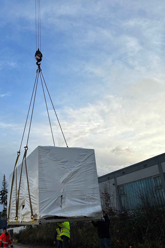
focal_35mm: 34
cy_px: 113
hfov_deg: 38.6
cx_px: 61
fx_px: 234
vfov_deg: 55.7
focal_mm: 6.86
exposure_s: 1/3597
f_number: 1.78
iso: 80
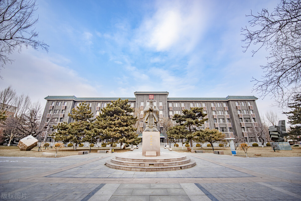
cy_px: 100
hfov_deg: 104.2
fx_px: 117
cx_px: 150
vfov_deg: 81.3
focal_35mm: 14
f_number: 2.8
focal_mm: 14
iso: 80
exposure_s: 1/400
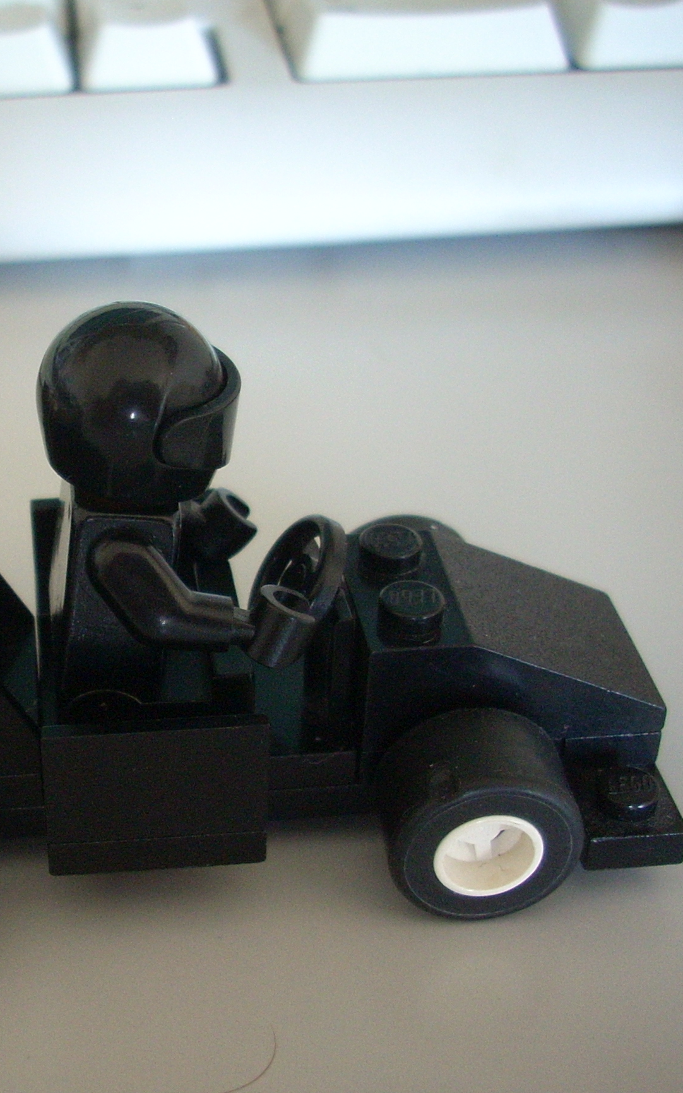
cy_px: 496
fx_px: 1727
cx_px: 123
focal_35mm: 58
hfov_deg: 22.0
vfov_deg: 35.1
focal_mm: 6.2
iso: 200
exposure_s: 1/23.2
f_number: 2.8
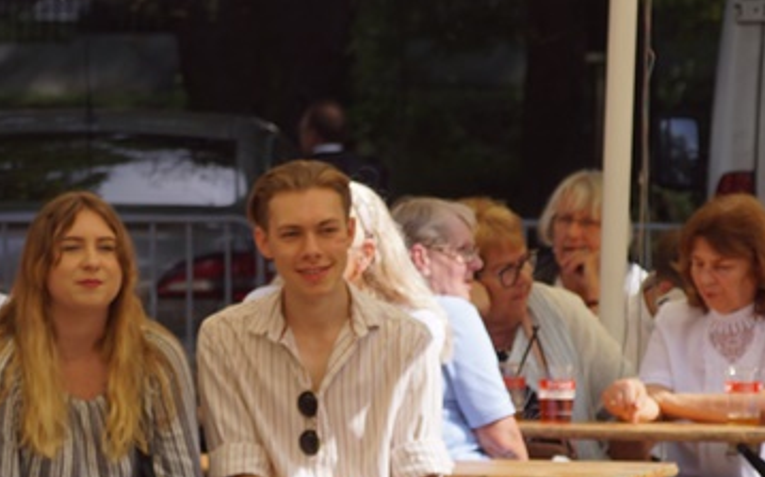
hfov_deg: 4.9
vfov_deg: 3.1
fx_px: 8877
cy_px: 468
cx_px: 199
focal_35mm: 426
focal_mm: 100
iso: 100
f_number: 7.1
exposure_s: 1/250
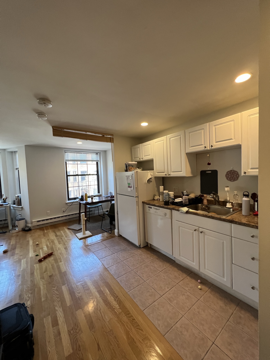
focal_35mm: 13
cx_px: 135
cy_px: 180
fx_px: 135
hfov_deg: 89.9
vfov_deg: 106.2
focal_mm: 1.57
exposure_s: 1/120
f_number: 1.8
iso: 250
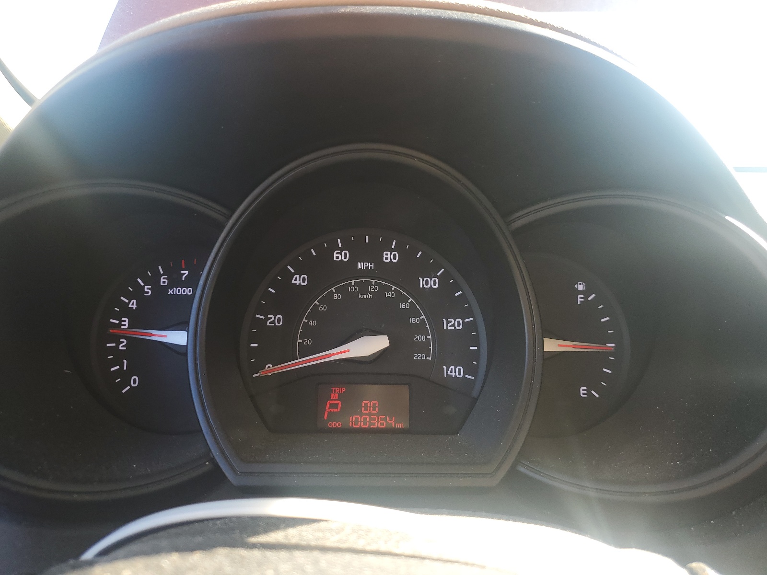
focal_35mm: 26
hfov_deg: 67.3
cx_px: 384
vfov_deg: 53.1
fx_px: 576
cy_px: 288
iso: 50
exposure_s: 1/161
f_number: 1.5
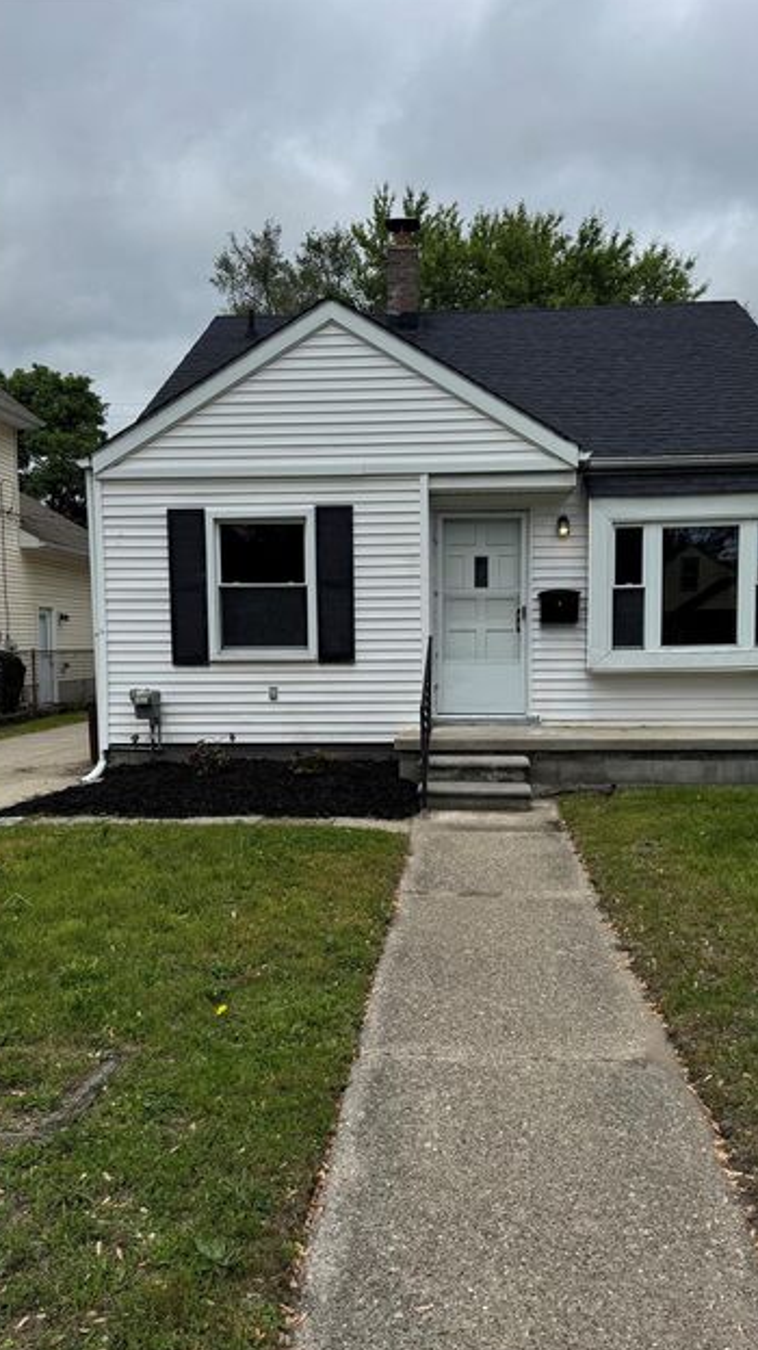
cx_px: 407
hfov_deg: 41.4
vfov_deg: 67.9
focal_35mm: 28
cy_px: 710
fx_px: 1001
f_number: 1.78
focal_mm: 6.76
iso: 80
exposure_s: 1/7937
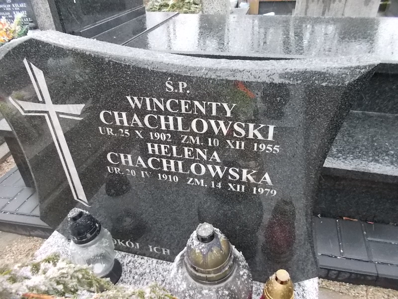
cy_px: 150
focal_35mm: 26
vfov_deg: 53.1
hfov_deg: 67.3
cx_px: 199
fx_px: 299
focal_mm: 4.6
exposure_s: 1/30
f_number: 3.2
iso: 400
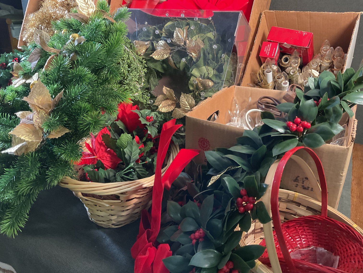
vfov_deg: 48.2
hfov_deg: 61.7
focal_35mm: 29
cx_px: 182
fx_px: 304
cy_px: 136
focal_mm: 3
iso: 250
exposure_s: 1/40
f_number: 1.8
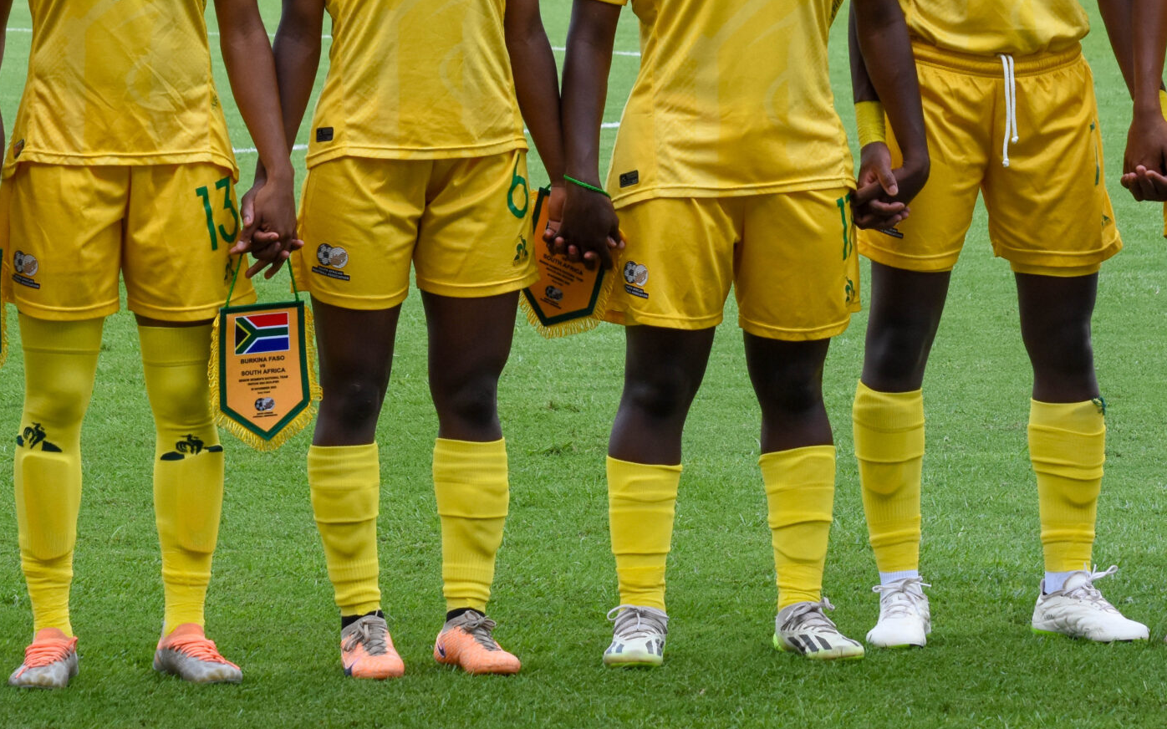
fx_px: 8204
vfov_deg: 5.1
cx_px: 411
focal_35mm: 258
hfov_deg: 8.1
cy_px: 117
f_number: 11
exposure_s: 1/250
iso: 800
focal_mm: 92
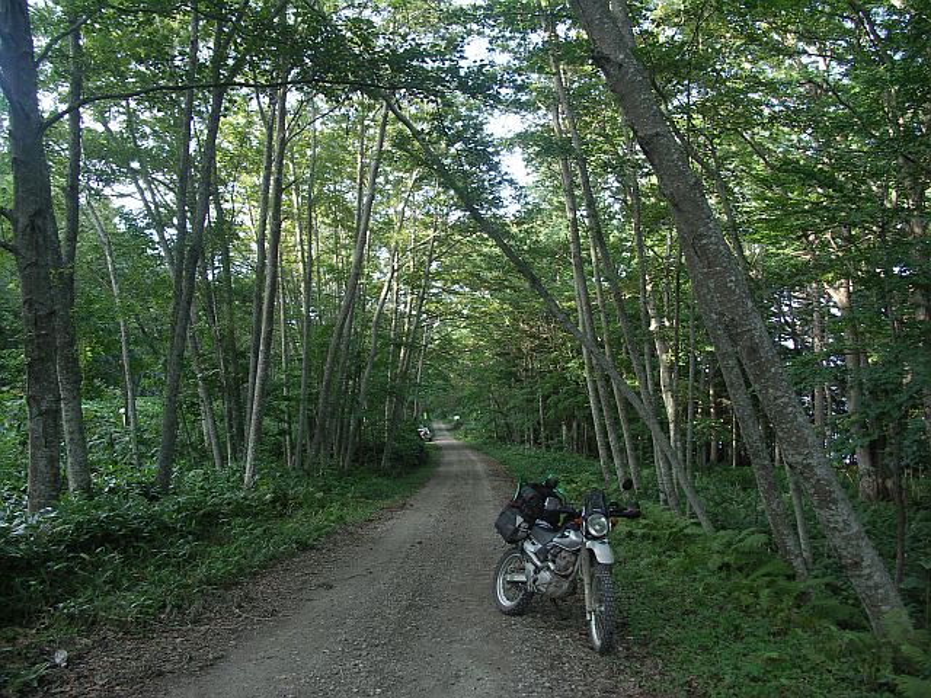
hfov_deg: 63.4
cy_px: 349
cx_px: 466
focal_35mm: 28
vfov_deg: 49.7
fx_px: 753
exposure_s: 1/50
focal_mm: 7.2
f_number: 2.8
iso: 100
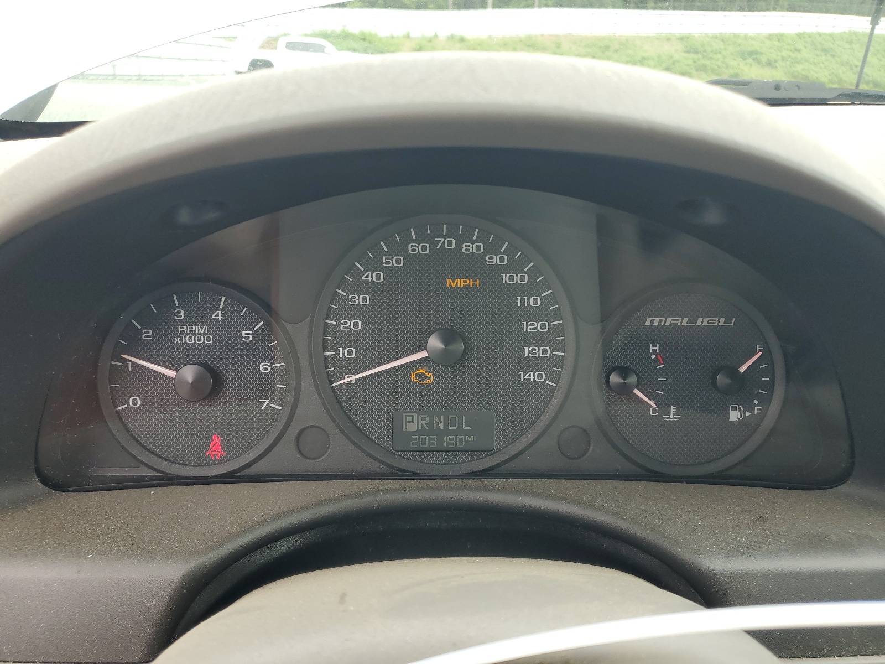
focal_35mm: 26
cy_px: 332
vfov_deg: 53.1
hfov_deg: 67.3
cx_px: 442
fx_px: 665
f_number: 1.5
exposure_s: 1/227
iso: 50
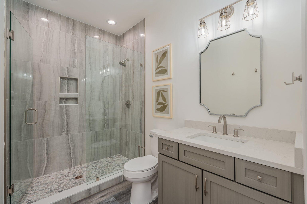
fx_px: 136
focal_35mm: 16
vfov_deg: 73.6
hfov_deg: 96.8
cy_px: 102
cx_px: 154
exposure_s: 1/30
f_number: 9
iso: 100
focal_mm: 16
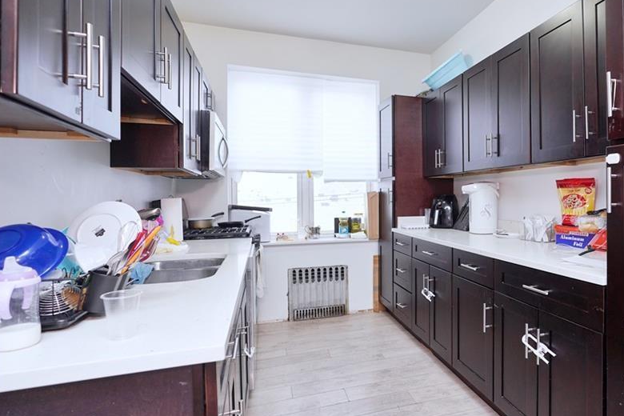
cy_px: 198
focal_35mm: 22
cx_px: 403
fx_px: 375
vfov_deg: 58.0
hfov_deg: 77.5
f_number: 2.5
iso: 100
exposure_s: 1/50
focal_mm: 11
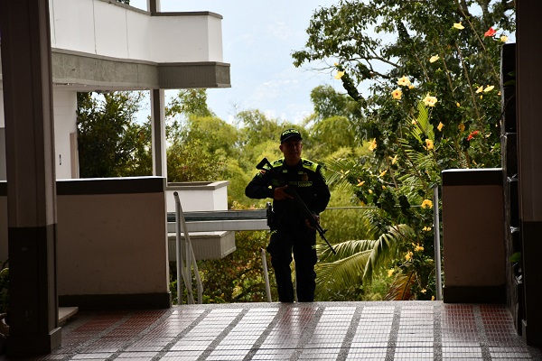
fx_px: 2258
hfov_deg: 13.7
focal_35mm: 150
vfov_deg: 9.1
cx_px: 271
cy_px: 180
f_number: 5.6
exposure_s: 1/250
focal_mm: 100
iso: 560
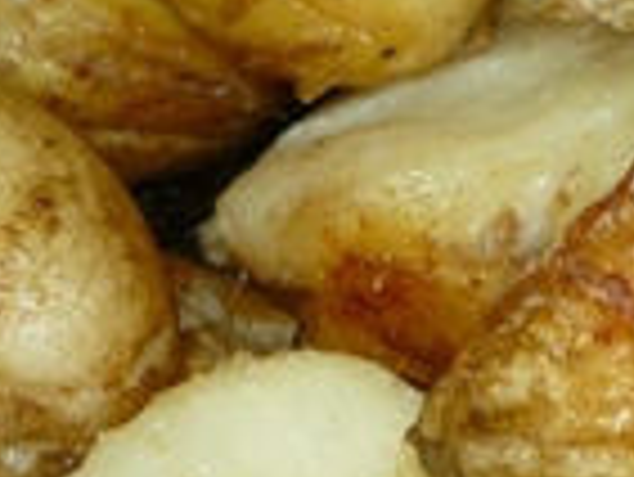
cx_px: 436
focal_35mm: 105
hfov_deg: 18.6
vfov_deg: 14.1
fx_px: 1925
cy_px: 176
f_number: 2.8
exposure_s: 1/30
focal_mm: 5.5
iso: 100
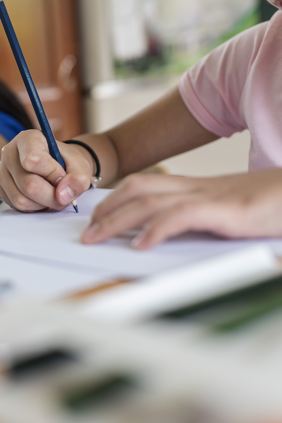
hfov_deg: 24.7
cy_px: 210
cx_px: 22
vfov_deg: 37.5
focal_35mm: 53
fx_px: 623
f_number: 2.8
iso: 400
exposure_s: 1/125
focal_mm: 35
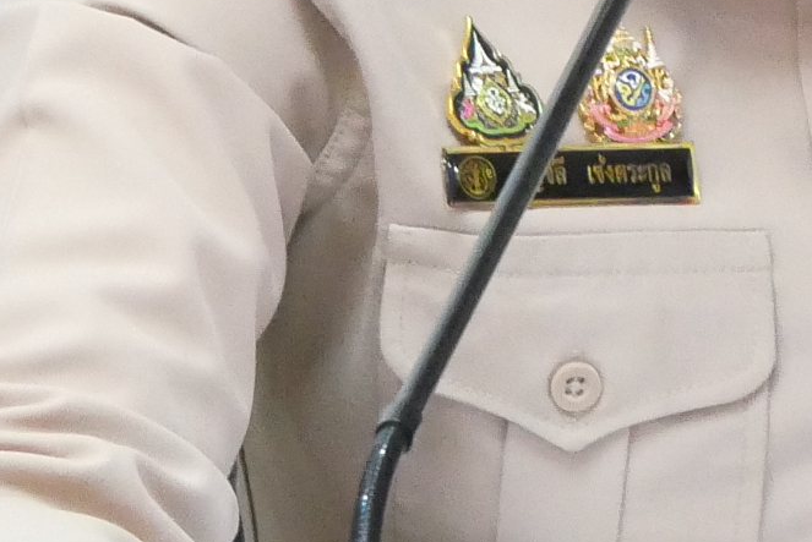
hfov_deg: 3.0
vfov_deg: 2.0
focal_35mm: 694
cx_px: 892
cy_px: -459
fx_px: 15663
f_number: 7.1
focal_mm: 60
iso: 3200
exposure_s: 1/20
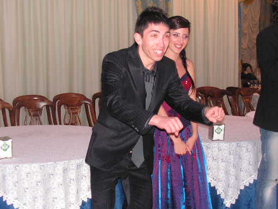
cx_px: 135
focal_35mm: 63
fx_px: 506
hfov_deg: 30.7
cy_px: 99
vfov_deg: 23.3
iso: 200
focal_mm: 8.4
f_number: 3.2
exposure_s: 1/40
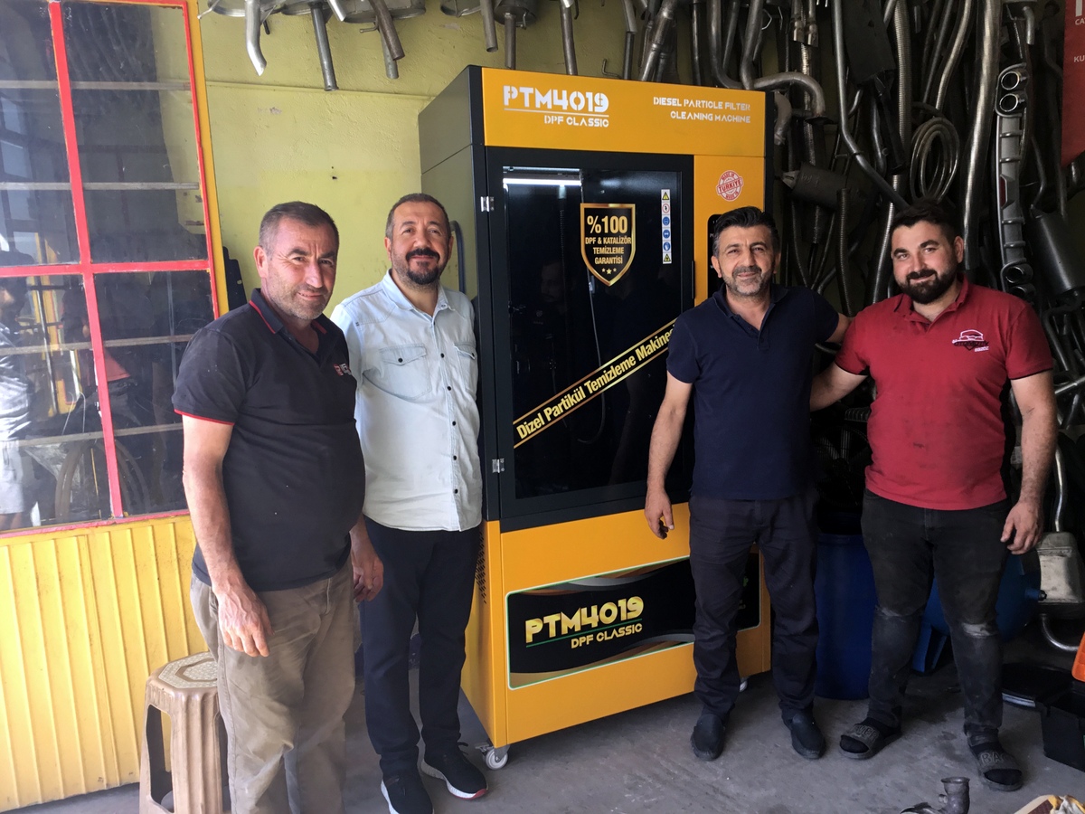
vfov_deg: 45.4
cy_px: 407
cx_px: 542
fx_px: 972
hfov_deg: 58.4
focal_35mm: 31
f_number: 2.4
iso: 25
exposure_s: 1/50
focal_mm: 3.3
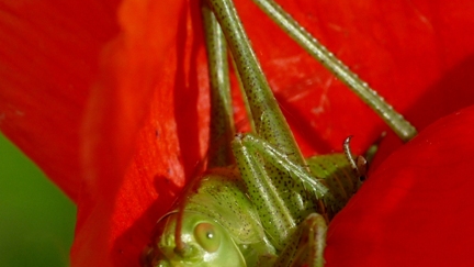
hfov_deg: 8.6
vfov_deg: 4.9
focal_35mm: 250
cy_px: 194
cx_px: 224
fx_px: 3142
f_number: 5.6
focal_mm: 15.5
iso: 100
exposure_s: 1/250
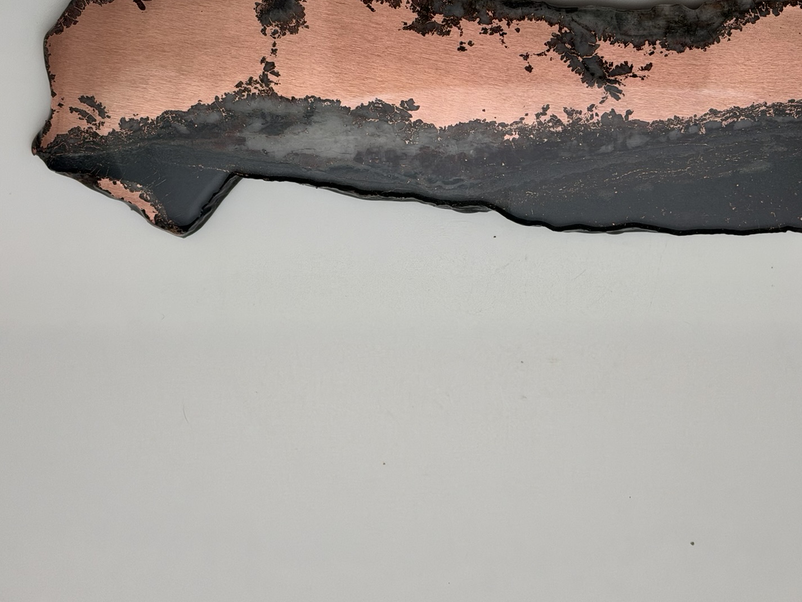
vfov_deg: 21.2
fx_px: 1599
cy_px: 209
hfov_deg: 28.1
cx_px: 477
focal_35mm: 69
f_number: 1.78
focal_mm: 6.76
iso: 64
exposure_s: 1/450
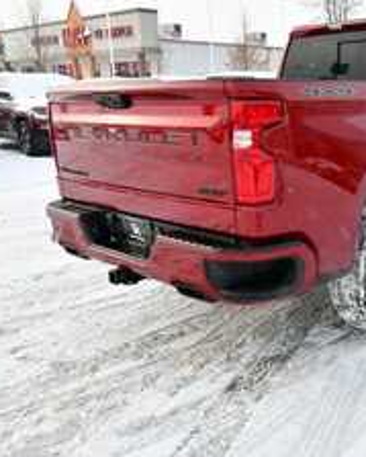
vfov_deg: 49.0
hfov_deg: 36.7
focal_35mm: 37
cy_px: 206
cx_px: 354
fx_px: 500
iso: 160
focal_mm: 15
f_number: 8
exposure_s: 1/250
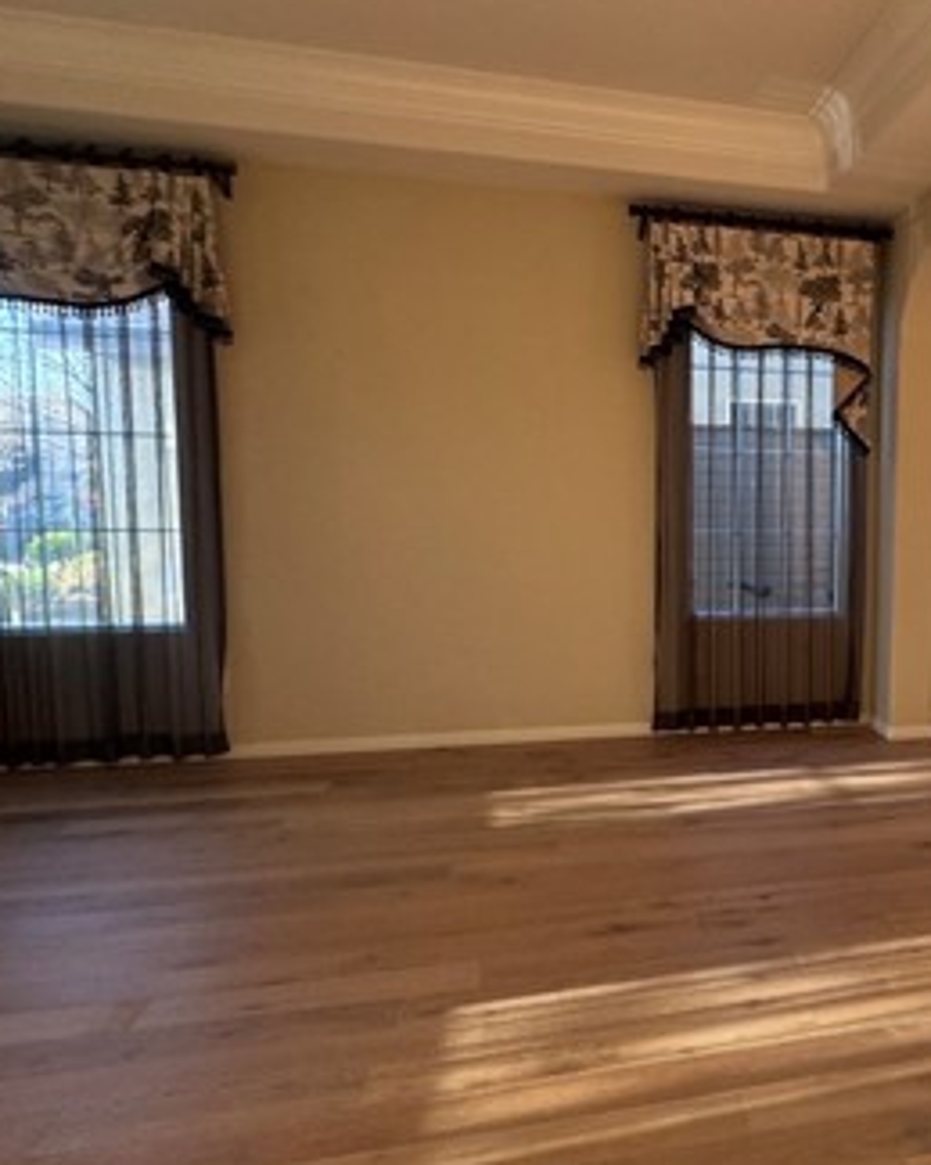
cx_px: 809
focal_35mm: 27
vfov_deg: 64.1
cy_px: 579
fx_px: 930
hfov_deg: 48.5
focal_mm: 2.22
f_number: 2.2
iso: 160
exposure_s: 1/99
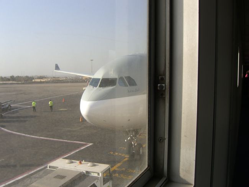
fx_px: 273
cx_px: 124
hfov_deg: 49.0
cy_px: 94
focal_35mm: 38
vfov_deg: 37.7
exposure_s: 1/400
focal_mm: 7.9
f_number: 4
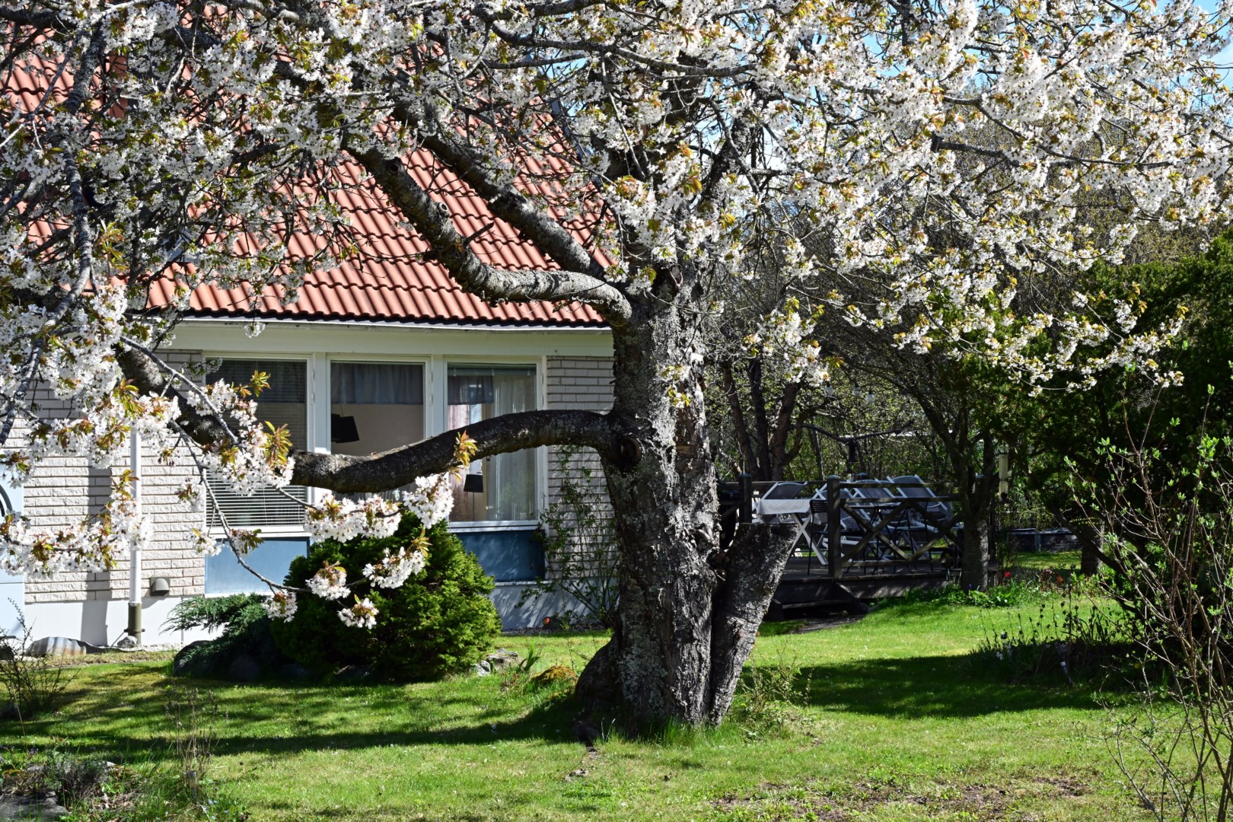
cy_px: 411
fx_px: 2055
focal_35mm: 60
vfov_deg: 22.6
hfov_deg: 33.4
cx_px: 616
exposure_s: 1/160
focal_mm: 60
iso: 1000
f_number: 22
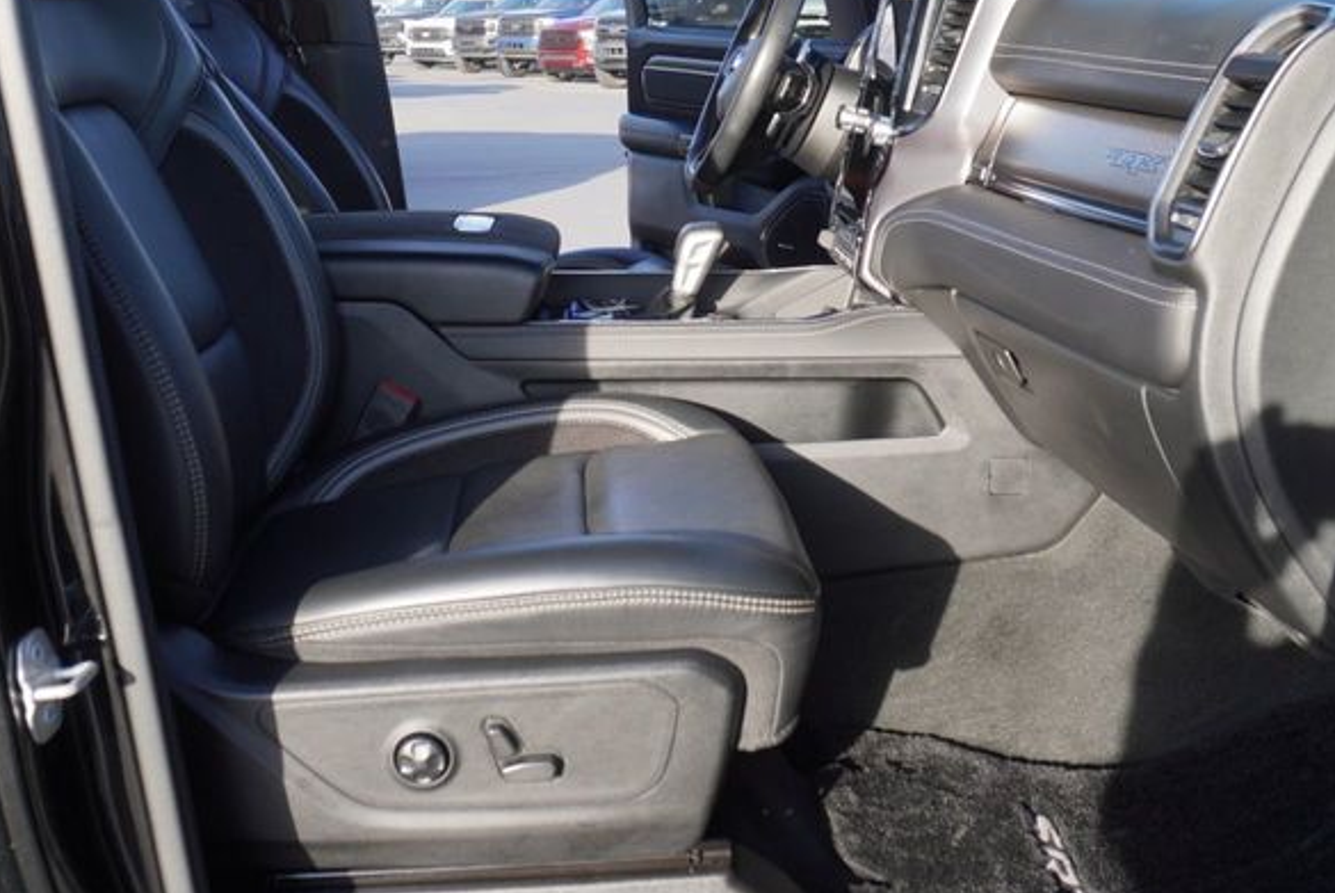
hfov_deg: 46.4
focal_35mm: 42
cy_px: 308
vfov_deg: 31.7
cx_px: 650
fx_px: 1559
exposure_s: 1/125
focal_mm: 16
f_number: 5.6
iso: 100
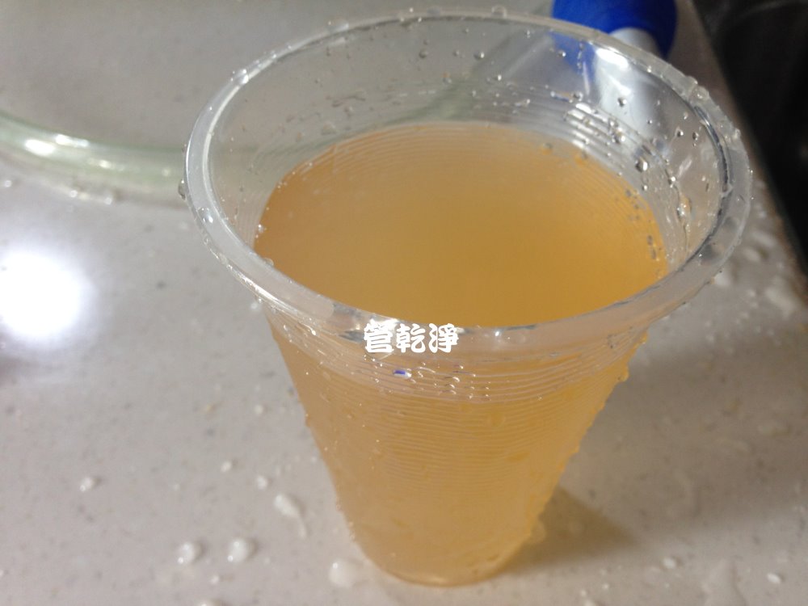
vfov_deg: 42.9
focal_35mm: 33
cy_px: 303
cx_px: 404
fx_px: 770
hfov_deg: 55.4
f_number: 2.4
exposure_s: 1/20
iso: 80
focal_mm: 4.12
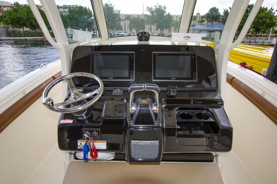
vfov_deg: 55.9
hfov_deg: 77.4
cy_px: 92
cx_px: 138
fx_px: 173
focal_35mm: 22
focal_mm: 15
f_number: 4
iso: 100
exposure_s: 1/250
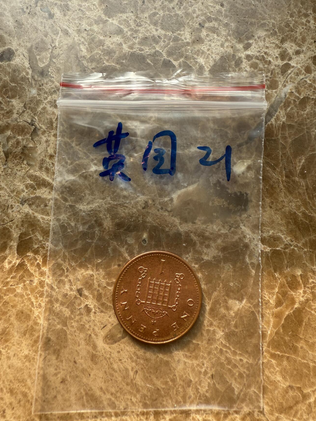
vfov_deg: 69.4
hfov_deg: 54.9
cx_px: 158
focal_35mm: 25
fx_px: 304
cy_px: 216
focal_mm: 2.22
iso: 40
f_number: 2.2
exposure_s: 1/252
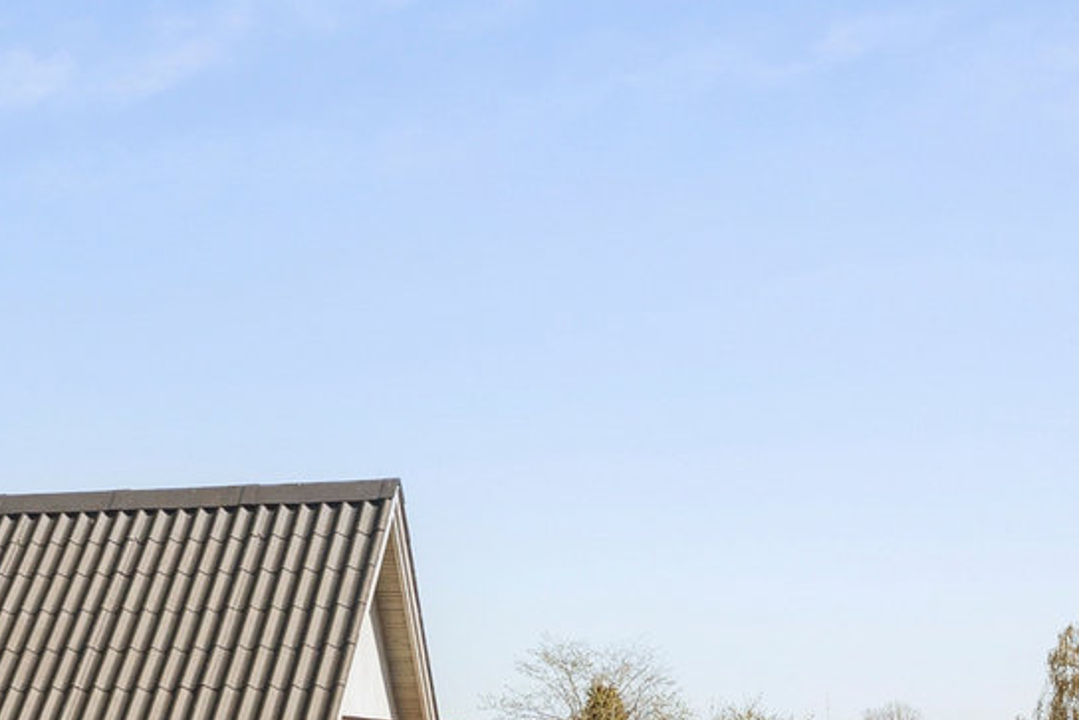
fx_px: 2248
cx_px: -129
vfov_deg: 17.8
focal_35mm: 75
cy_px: 708
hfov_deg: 25.0
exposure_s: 1/2500
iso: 800
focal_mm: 20
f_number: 7.1
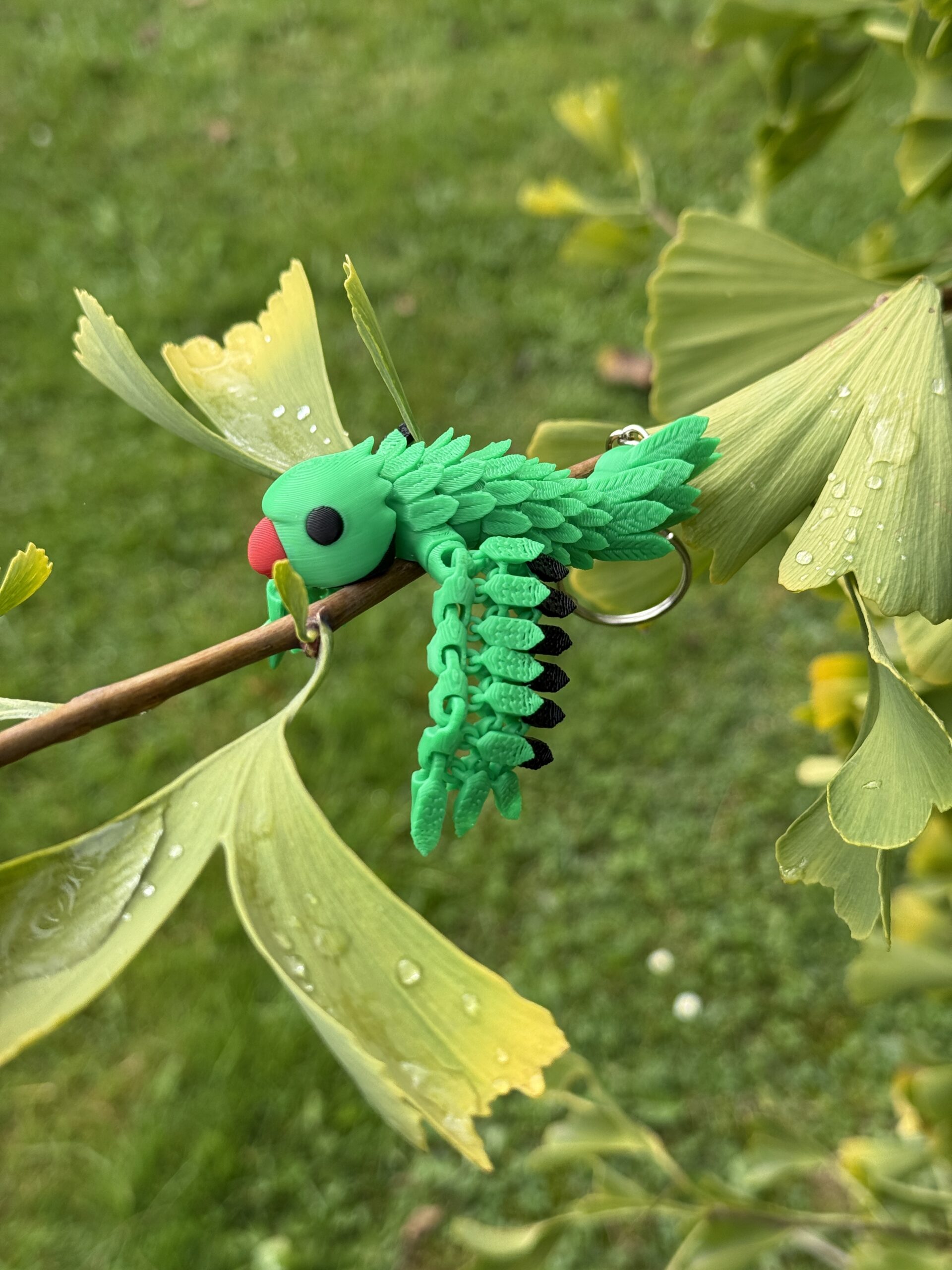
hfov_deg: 30.3
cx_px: 476
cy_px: 635
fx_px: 1760
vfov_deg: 39.7
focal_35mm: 48
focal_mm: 6.76
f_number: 1.78
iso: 64
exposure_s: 1/1203
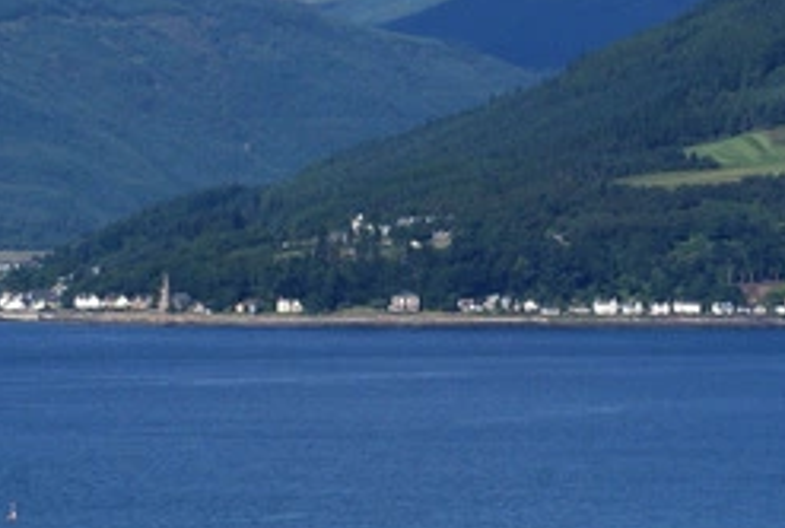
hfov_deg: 4.4
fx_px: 10186
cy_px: 495
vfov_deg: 3.0
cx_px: 423
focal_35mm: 466
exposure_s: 1/250
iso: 100
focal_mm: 120
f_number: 10
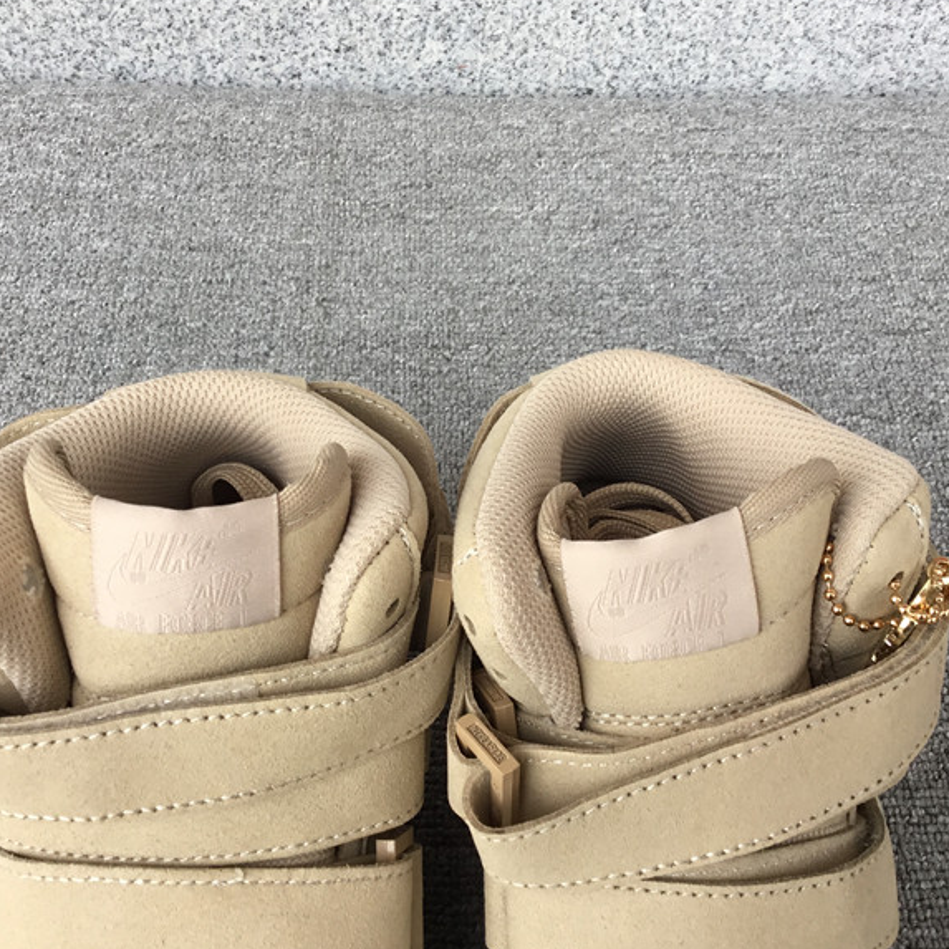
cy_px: 415
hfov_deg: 39.2
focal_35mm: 43
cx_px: 464
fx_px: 1334
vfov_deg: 39.1
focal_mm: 3.3
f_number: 2.4
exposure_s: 1/120
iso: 25
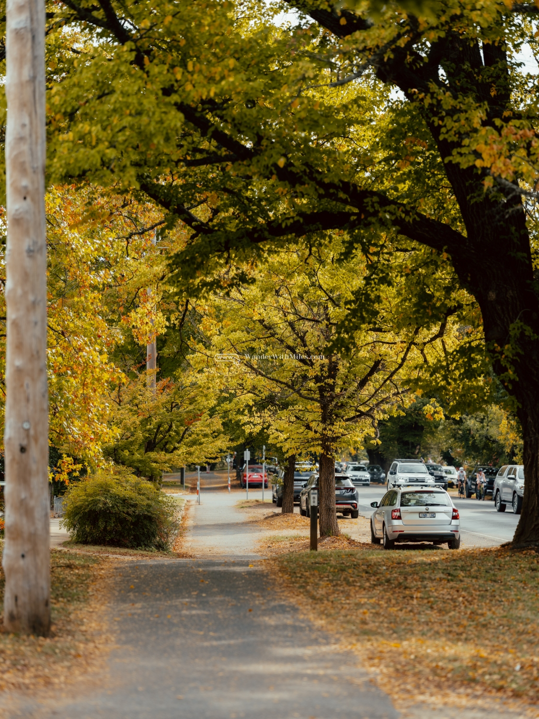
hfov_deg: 17.0
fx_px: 1806
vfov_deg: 22.5
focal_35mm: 87
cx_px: 270
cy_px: 360
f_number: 2.8
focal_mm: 110
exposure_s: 1/500
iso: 200
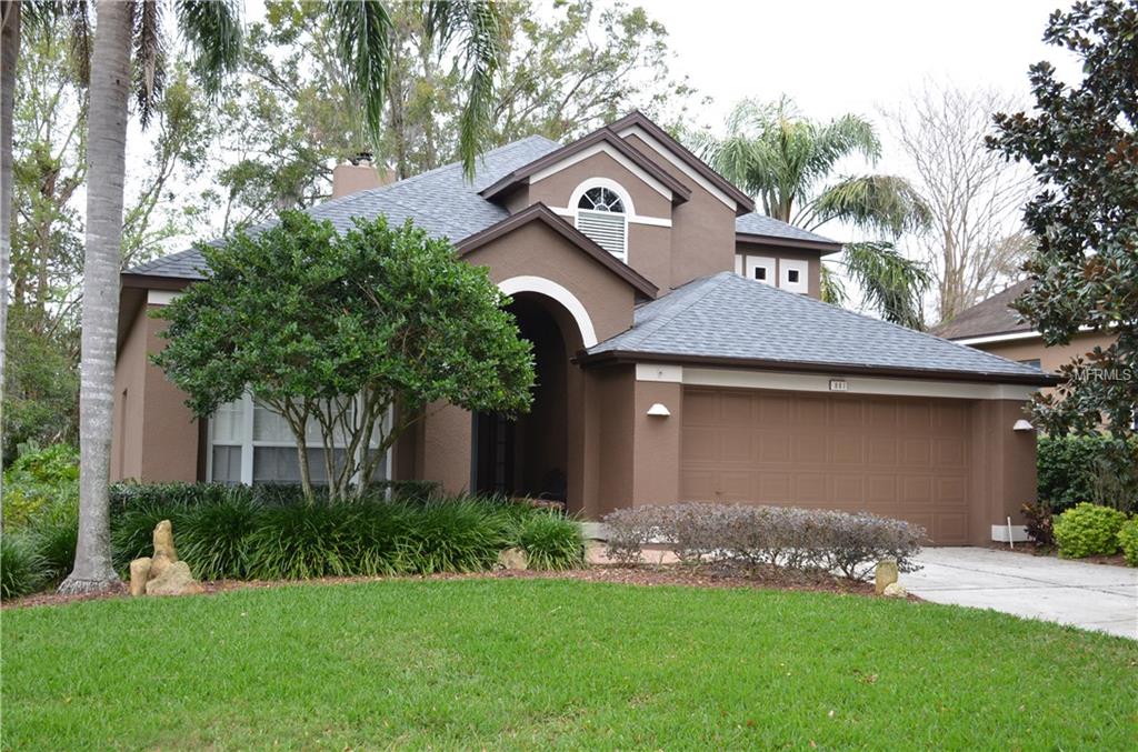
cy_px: 376
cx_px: 569
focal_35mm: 39
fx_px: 1230
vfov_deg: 34.0
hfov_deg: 49.7
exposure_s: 1/100
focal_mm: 26
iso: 400
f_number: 5
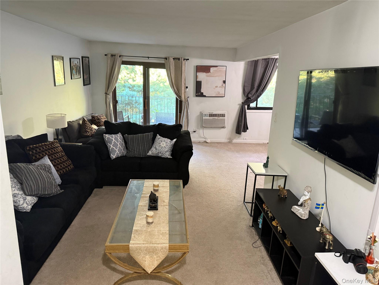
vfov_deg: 56.8
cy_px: 142
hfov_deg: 71.6
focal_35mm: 24
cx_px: 190
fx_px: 263
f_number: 1.78
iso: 640
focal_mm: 6.76
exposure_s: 1/60
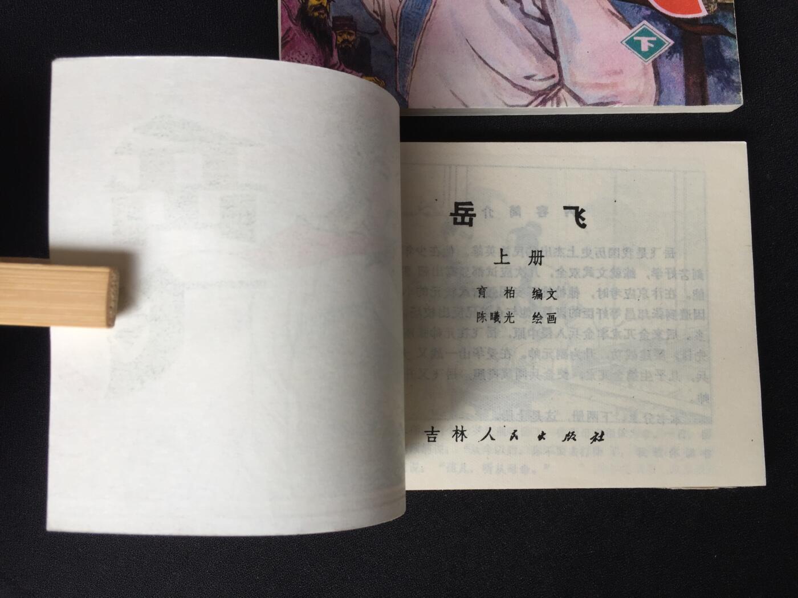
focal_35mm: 29
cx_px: 399
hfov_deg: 61.7
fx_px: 669
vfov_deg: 48.2
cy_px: 299
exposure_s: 1/112
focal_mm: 4.15
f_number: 2.2
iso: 32
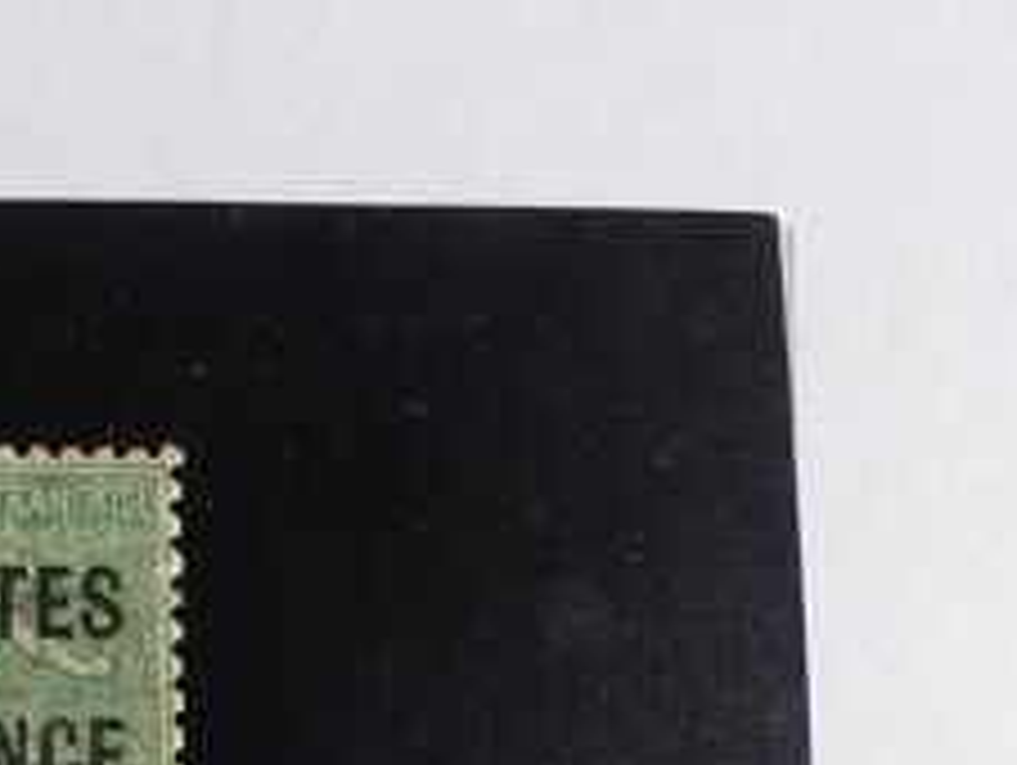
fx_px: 1559
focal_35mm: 53
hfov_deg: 32.7
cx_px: -40
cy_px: 693
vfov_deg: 26.6
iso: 100
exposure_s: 1/125
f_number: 3.5
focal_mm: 4.5
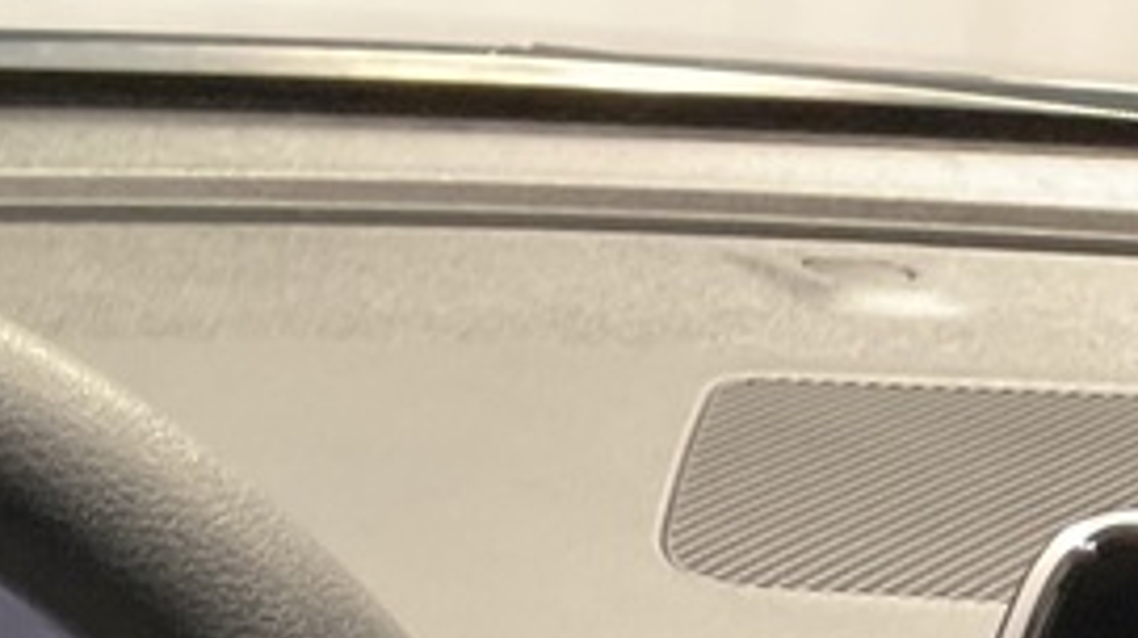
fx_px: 3377
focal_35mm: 112
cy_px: 1477
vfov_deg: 9.7
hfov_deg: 17.1
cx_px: -609
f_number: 1.8
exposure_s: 1/25
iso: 320
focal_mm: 3
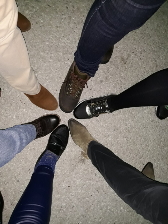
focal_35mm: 27
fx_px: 175
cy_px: 112
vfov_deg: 65.3
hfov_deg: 51.4
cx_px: 84
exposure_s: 1/50
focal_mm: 3.71
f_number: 1.7
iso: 200
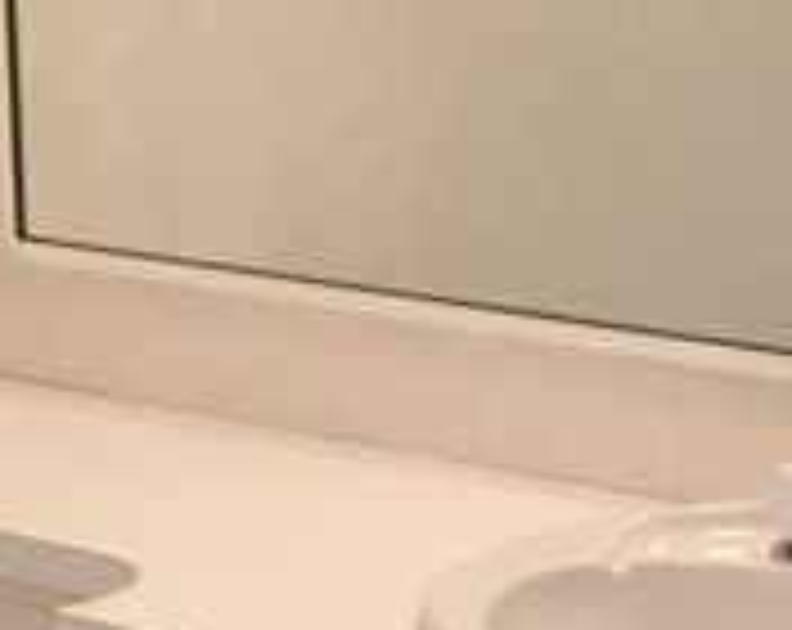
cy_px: 648
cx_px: 549
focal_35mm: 145
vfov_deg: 10.5
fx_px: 3391
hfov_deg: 13.3
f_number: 2.2
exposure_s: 1/33
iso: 200
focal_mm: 4.15
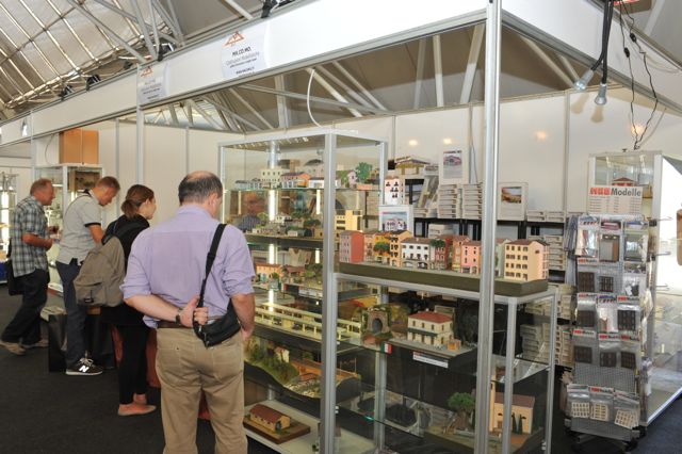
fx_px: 530
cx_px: 341
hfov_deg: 65.5
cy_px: 227
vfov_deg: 46.4
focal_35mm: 28
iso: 640
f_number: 8
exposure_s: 1/50
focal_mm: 28
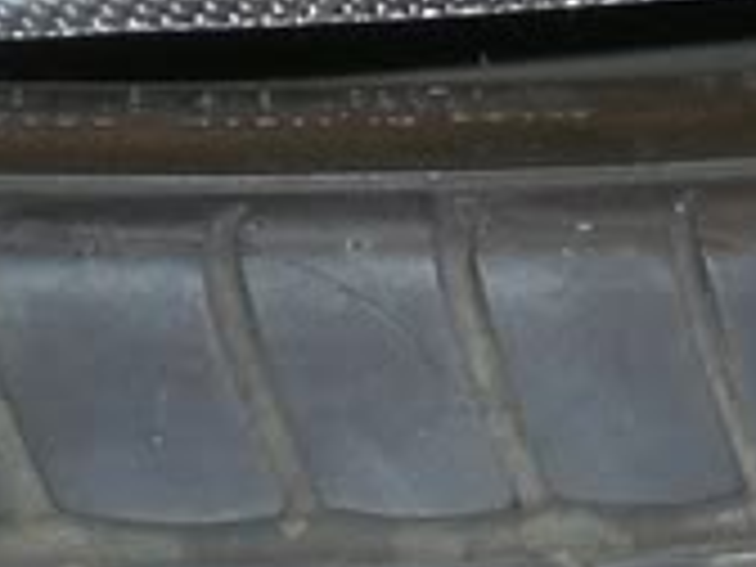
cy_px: 184
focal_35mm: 232
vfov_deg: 6.4
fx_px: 5067
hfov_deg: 8.3
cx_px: 1318
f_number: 3.1
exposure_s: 1/60
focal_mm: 6.3
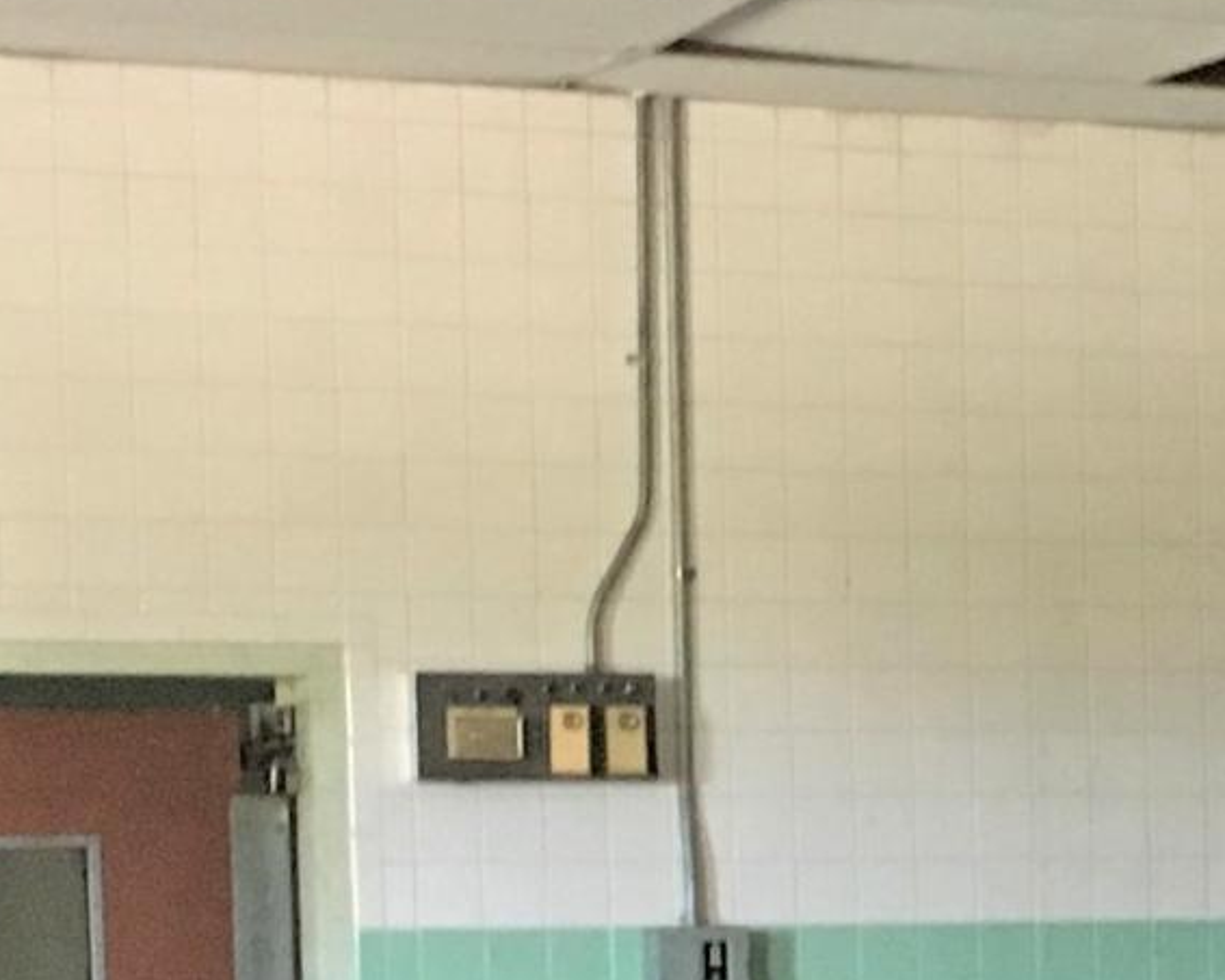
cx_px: 1461
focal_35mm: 150
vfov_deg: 10.1
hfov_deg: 12.6
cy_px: 1259
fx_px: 5439
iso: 200
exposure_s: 1/30
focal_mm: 4.15
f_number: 2.2
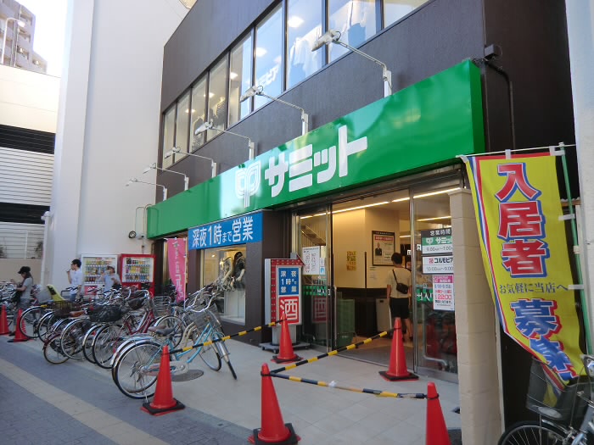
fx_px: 412
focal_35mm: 24
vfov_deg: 56.8
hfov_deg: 71.6
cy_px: 222
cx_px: 297
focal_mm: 4.3
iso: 64
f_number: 3.2
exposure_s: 1/80
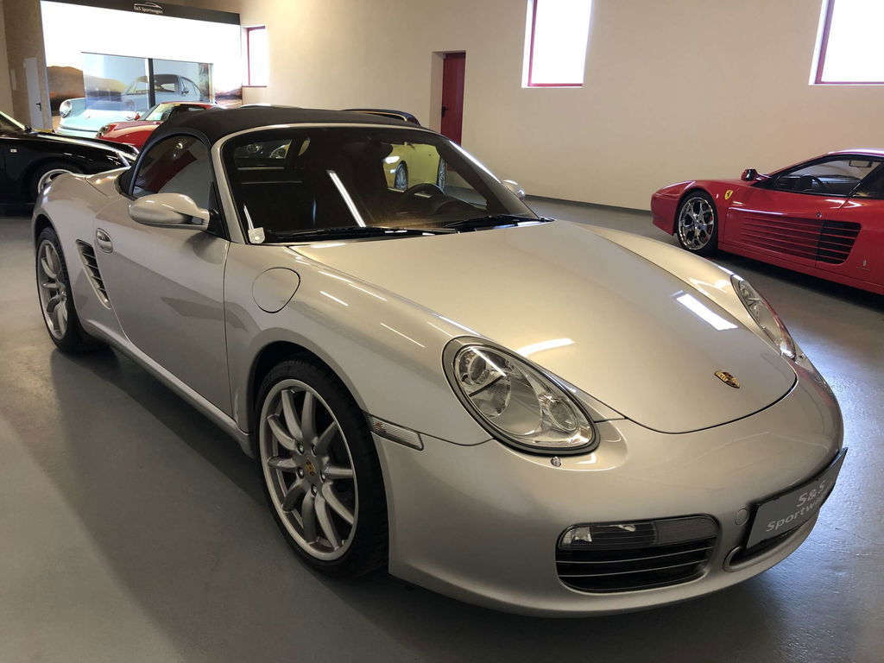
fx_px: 715
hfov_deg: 63.4
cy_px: 332
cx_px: 442
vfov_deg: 49.7
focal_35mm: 28
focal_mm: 3.99
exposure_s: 1/17
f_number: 1.8
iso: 50
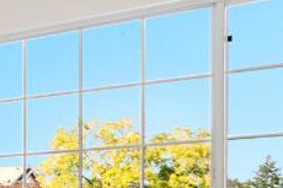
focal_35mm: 98
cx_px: -244
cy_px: 211
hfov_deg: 16.8
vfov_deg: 13.6
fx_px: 770
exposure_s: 1/8
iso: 400
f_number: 8
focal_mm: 10
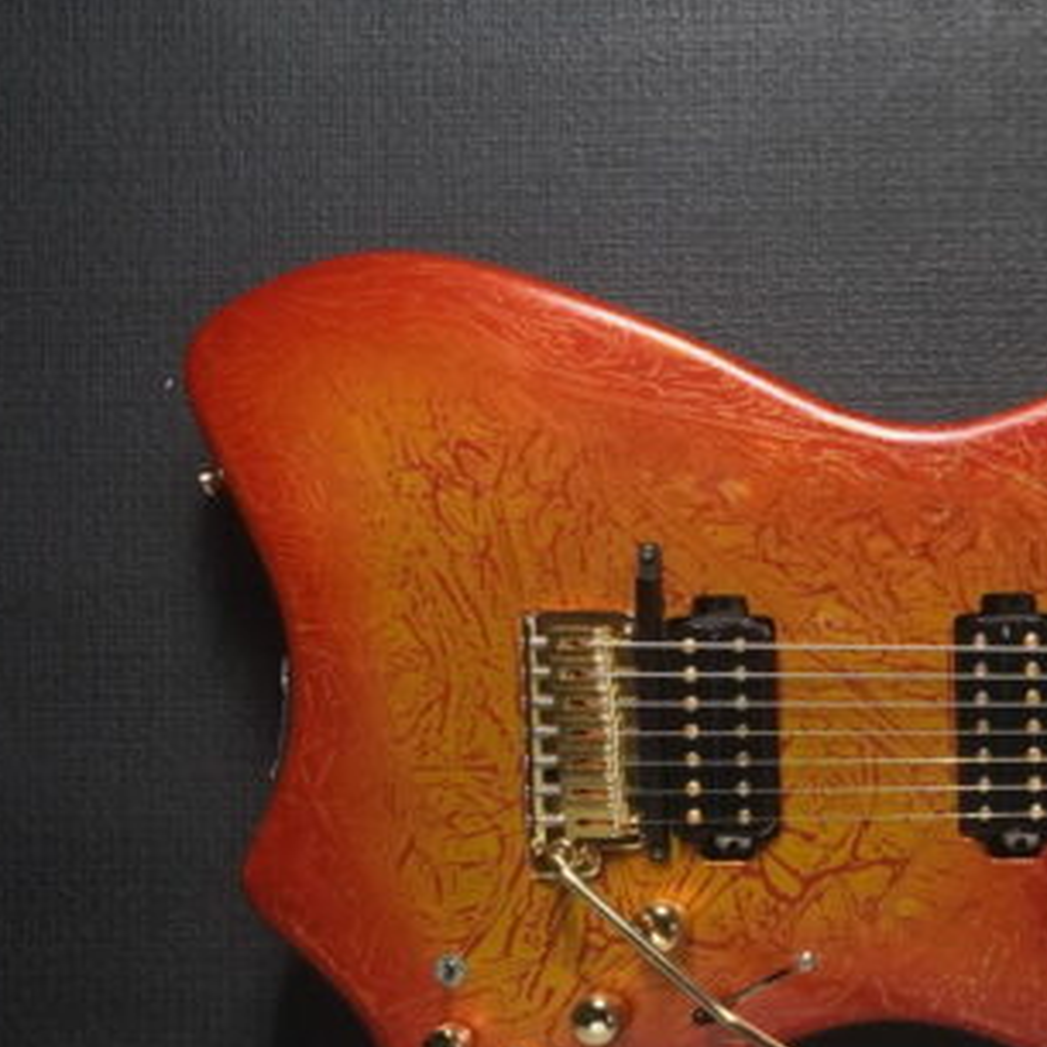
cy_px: 747
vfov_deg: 15.1
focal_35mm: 115
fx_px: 3950
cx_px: 1541
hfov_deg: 14.2
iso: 2000
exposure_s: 1/80
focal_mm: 27
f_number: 6.3
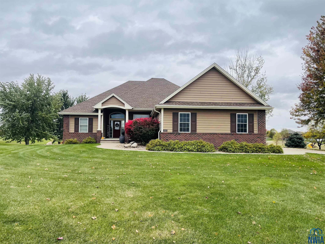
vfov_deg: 54.9
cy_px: 122
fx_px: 235
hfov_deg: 69.4
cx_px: 162
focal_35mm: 25
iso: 32
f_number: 1.6
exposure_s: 1/1767
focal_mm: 5.1
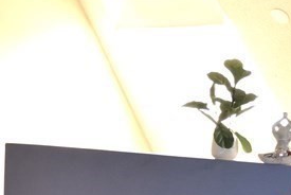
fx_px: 1399
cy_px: 245
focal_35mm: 173
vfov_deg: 7.9
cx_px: 186
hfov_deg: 11.9
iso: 800
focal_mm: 31
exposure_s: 1/125
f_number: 5.6
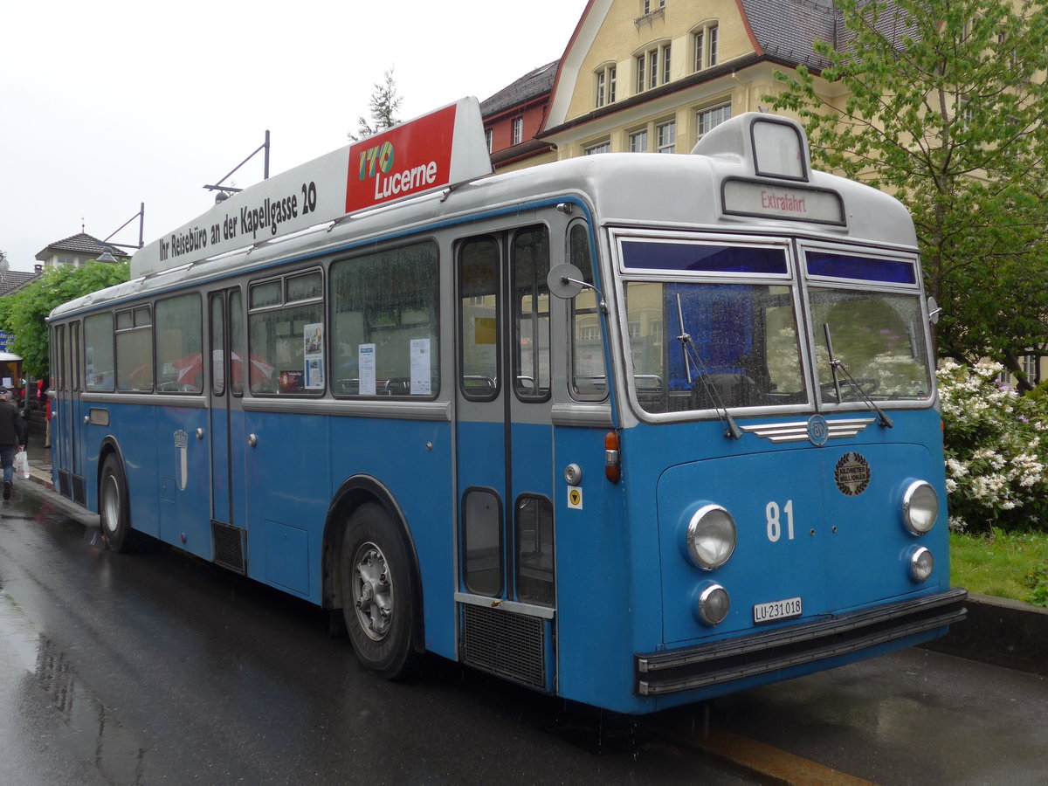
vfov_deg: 39.7
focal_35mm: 36
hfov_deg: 51.4
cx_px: 524
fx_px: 1090
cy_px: 393
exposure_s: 1/250
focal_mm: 7.5
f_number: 2.8
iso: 80
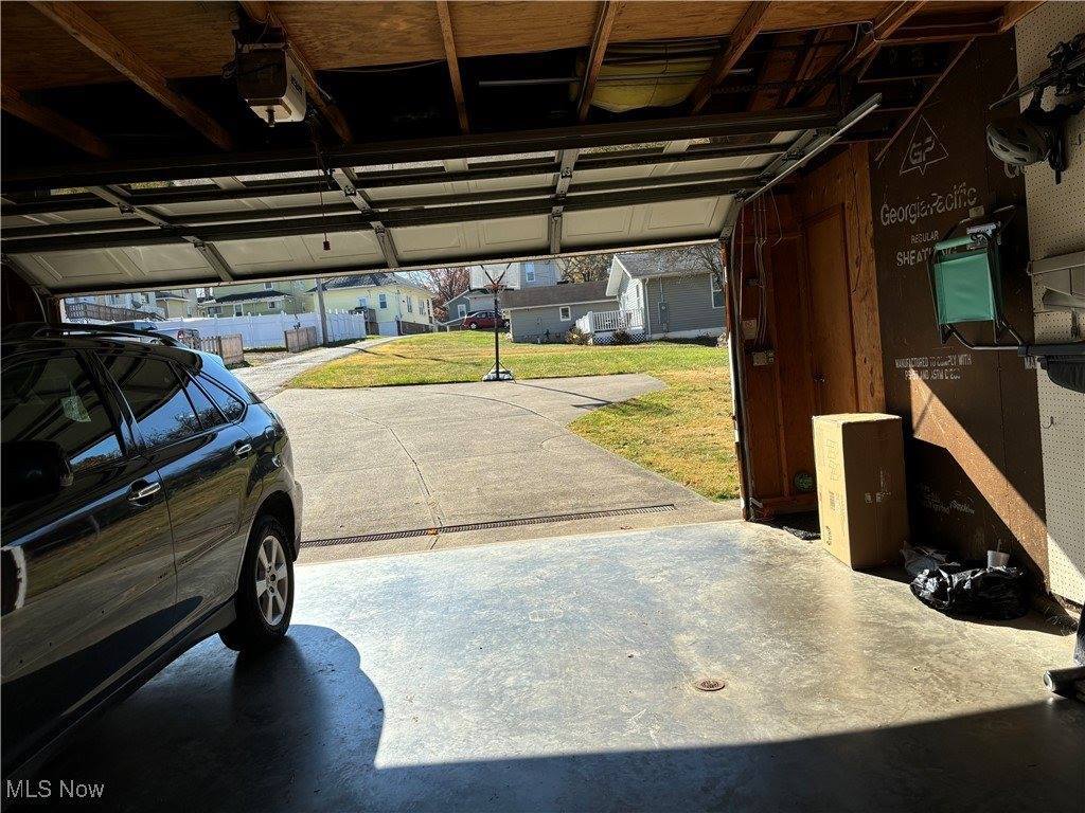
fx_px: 815
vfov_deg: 53.1
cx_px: 542
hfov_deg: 67.3
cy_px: 406
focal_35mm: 26
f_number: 1.6
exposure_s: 1/2062
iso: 50
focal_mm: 5.96
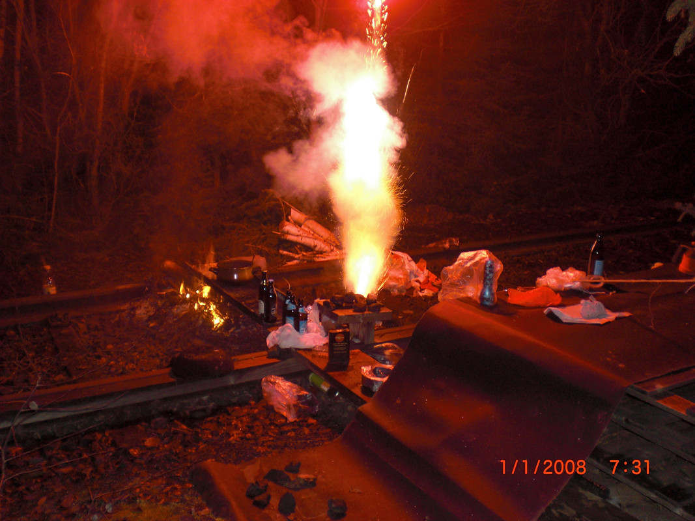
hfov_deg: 49.0
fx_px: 763
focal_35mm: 38
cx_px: 348
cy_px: 260
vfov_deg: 37.7
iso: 200
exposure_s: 1/30
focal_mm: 6.3
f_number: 3.1
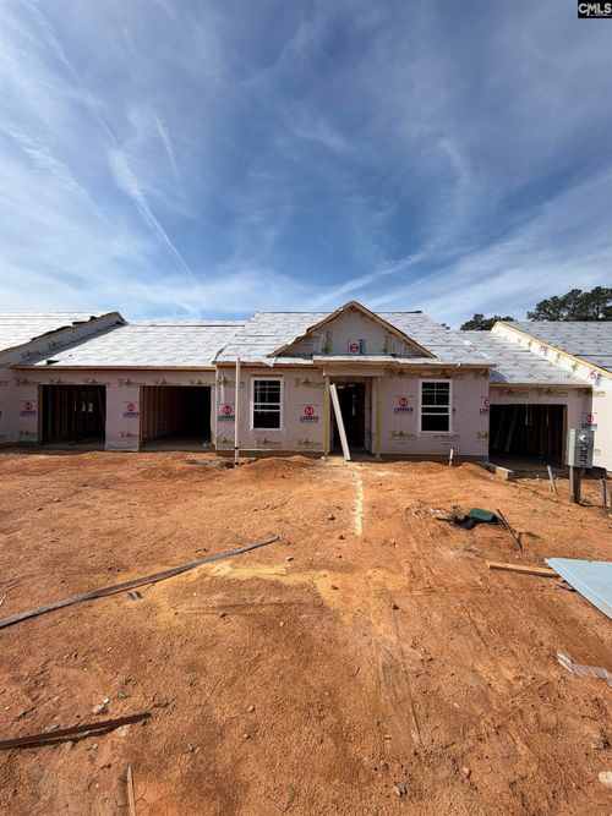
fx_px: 330
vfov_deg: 102.1
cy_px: 408
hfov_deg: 85.7
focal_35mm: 14
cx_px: 306
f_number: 2.2
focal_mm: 2.22
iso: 20
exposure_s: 1/1145
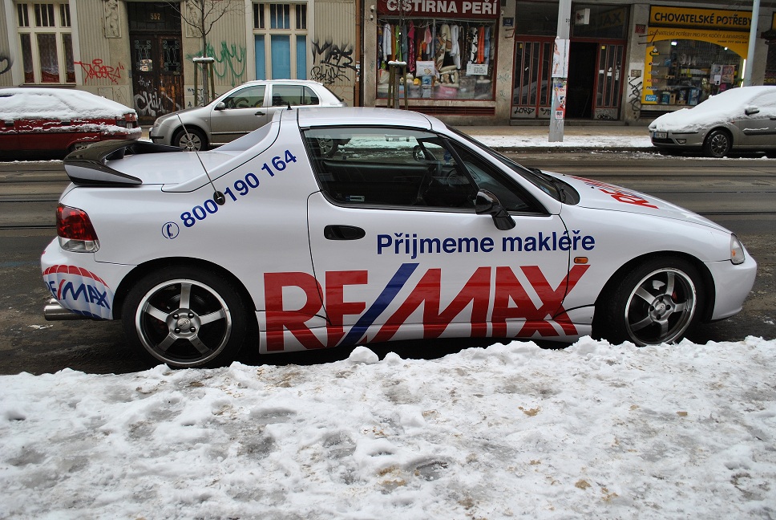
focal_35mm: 30
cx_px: 388
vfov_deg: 43.7
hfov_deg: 61.9
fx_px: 647
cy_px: 260
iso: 200
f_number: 5.6
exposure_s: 1/125
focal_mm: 20
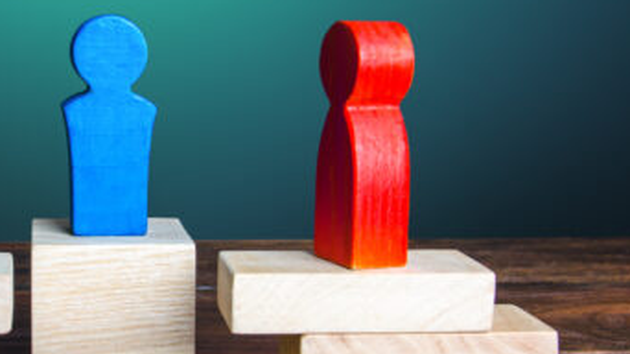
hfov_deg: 26.0
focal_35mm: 80
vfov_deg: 15.1
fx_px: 1334
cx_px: 103
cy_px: 181
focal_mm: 29
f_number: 9
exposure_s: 1/125
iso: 160
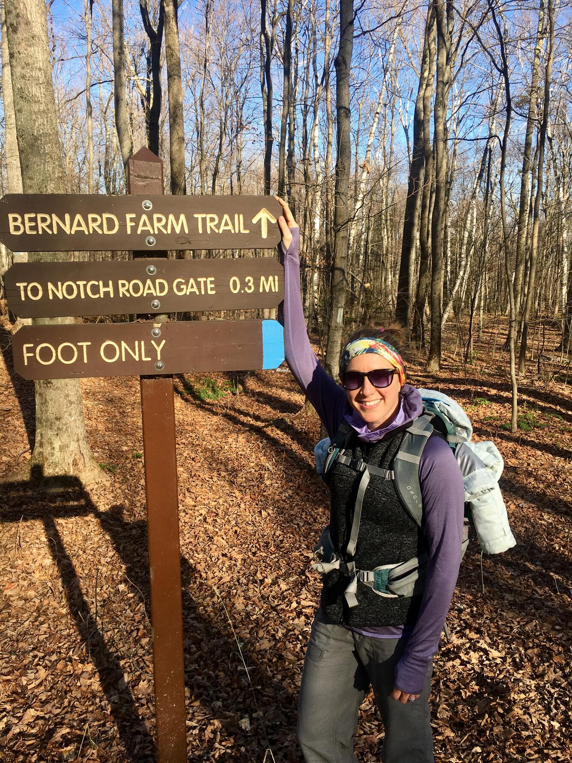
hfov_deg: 48.2
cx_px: 286
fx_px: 639
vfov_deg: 61.7
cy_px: 382
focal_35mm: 29
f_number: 2.2
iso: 25
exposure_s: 1/487
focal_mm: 4.15
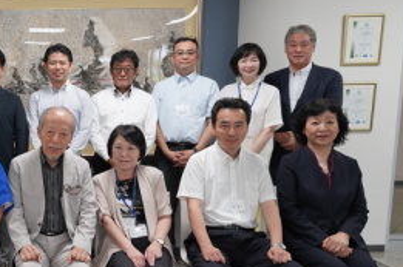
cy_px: 164
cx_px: 6
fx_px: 514
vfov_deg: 29.0
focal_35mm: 46
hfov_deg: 38.4
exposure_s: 1/160
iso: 1600
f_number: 4
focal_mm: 20
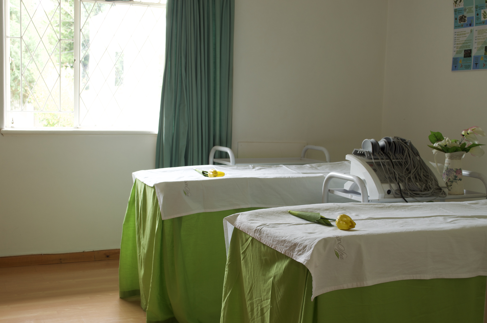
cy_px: 162
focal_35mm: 48
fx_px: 648
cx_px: 244
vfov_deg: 28.0
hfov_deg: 41.2
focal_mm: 32
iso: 200
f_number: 7.1
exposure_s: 1/13
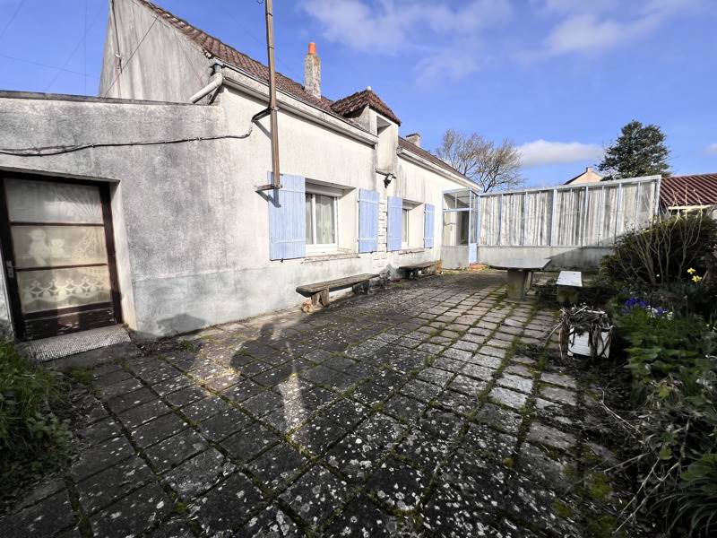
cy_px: 269
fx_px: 269
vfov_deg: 89.9
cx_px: 358
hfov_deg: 106.2
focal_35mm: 13
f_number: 1.8
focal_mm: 1.57
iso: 32
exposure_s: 1/2732
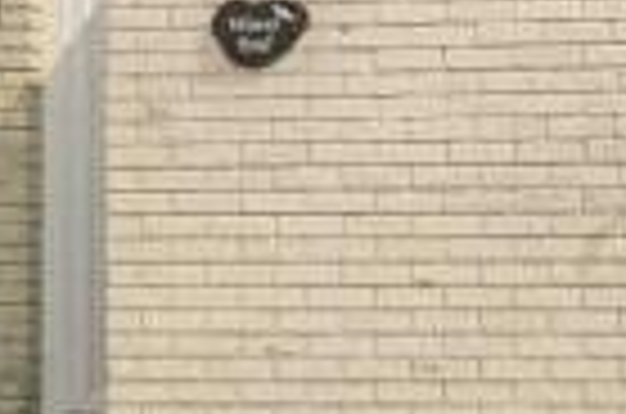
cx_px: 703
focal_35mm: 170
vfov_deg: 7.9
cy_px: -194
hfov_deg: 11.9
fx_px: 2949
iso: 160
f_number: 8
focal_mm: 23
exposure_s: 1/400
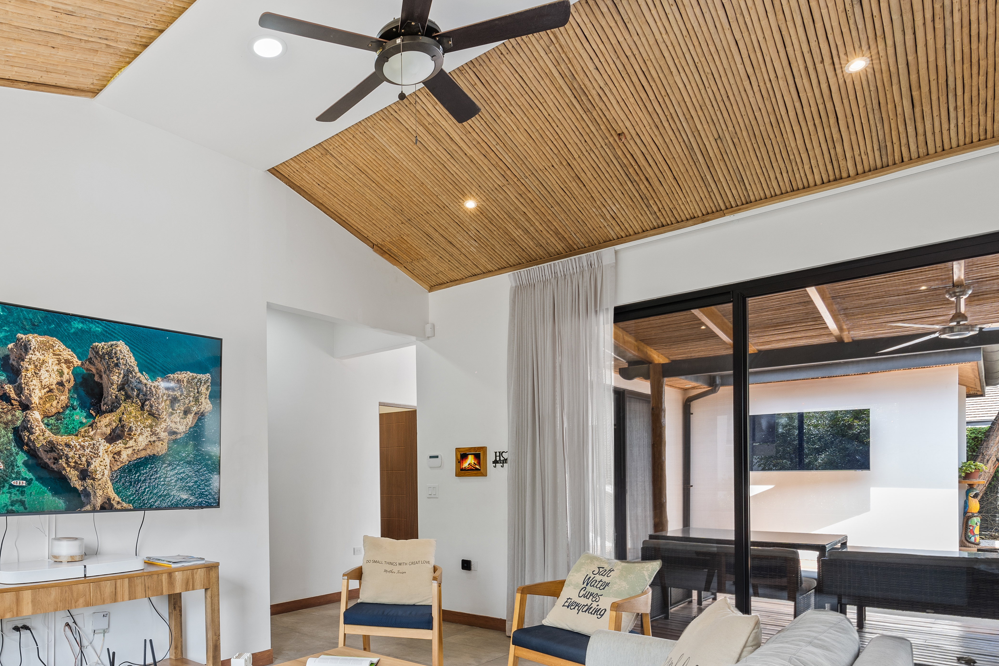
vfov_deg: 53.5
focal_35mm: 23
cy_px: 469
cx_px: 326
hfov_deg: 73.6
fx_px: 638
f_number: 8
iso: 250
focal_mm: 16
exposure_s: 1/15
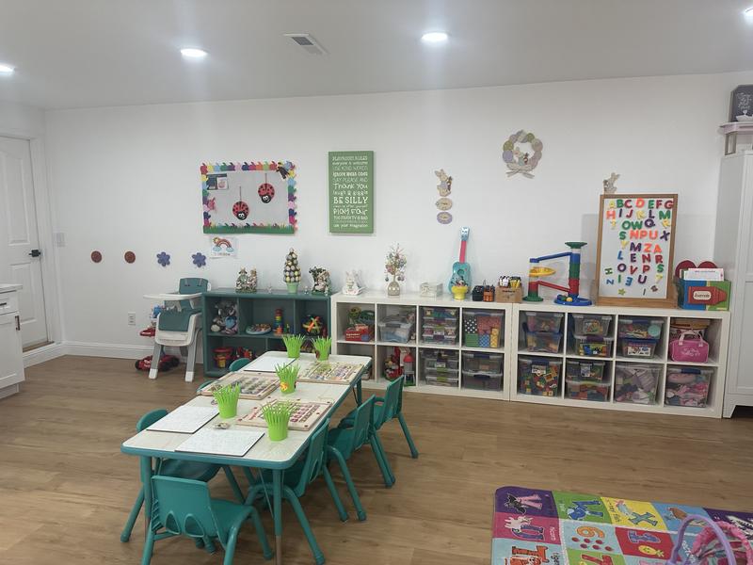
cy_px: 282
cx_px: 376
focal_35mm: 24
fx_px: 522
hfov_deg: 71.6
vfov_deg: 56.8
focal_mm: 6.86
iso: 200
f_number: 1.78
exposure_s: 1/120
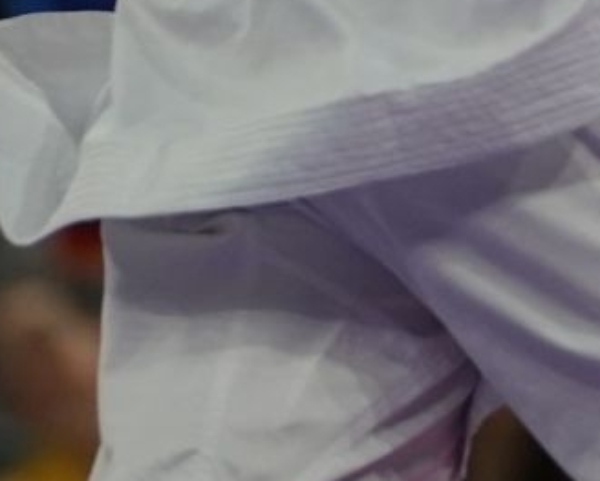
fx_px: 24954
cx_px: 781
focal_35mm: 1404
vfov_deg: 1.1
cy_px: -569
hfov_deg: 1.4
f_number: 2.8
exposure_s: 1/1000
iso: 1000
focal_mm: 182
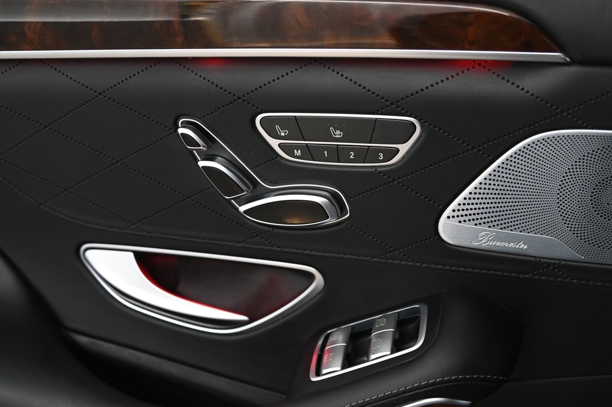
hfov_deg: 45.2
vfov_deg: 31.1
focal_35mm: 43
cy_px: 208
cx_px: 368
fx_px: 730
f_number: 4
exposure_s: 1/50
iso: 2000
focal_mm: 34
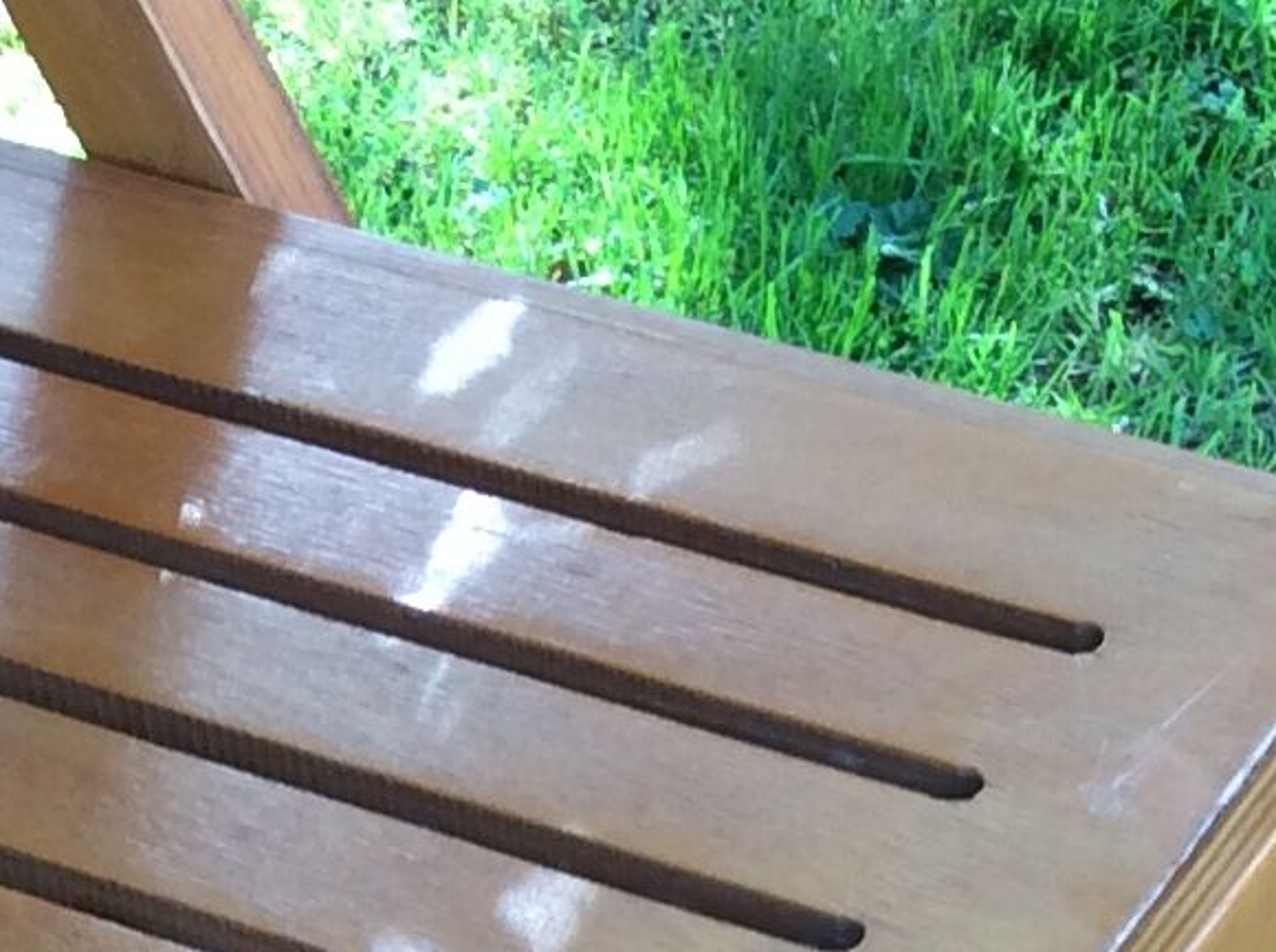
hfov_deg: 13.8
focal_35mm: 143
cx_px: 700
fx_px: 5262
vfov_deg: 9.9
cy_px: 1656
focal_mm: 3.3
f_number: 2.4
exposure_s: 1/50
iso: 32
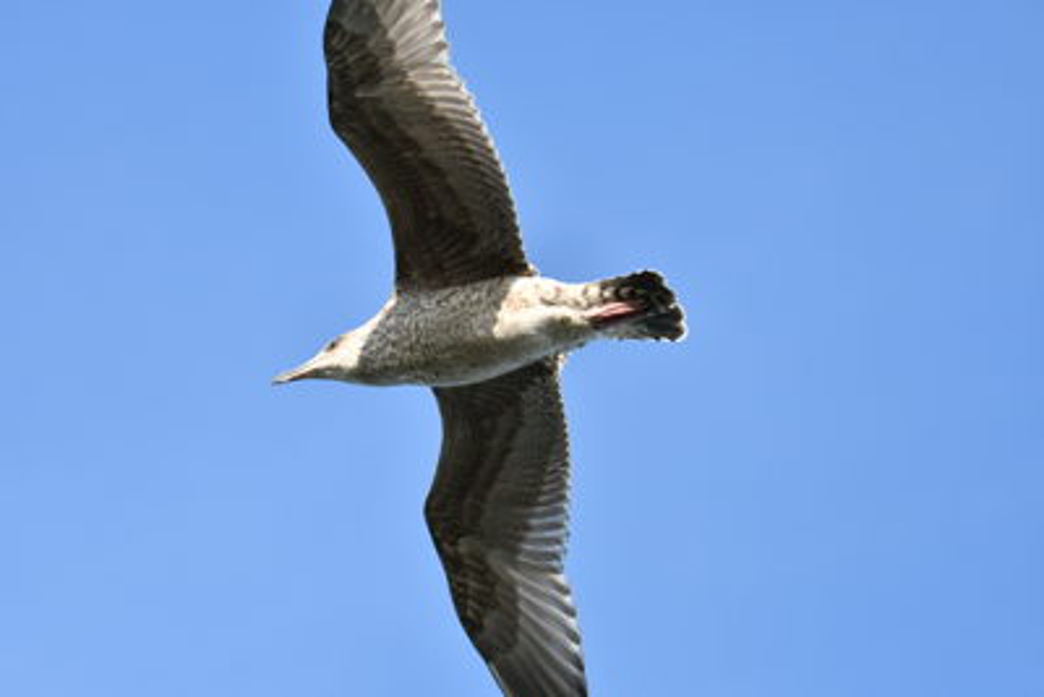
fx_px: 7832
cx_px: 522
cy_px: 348
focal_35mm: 270
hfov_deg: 7.6
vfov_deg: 5.1
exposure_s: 1/2000
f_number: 5
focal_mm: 180
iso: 500
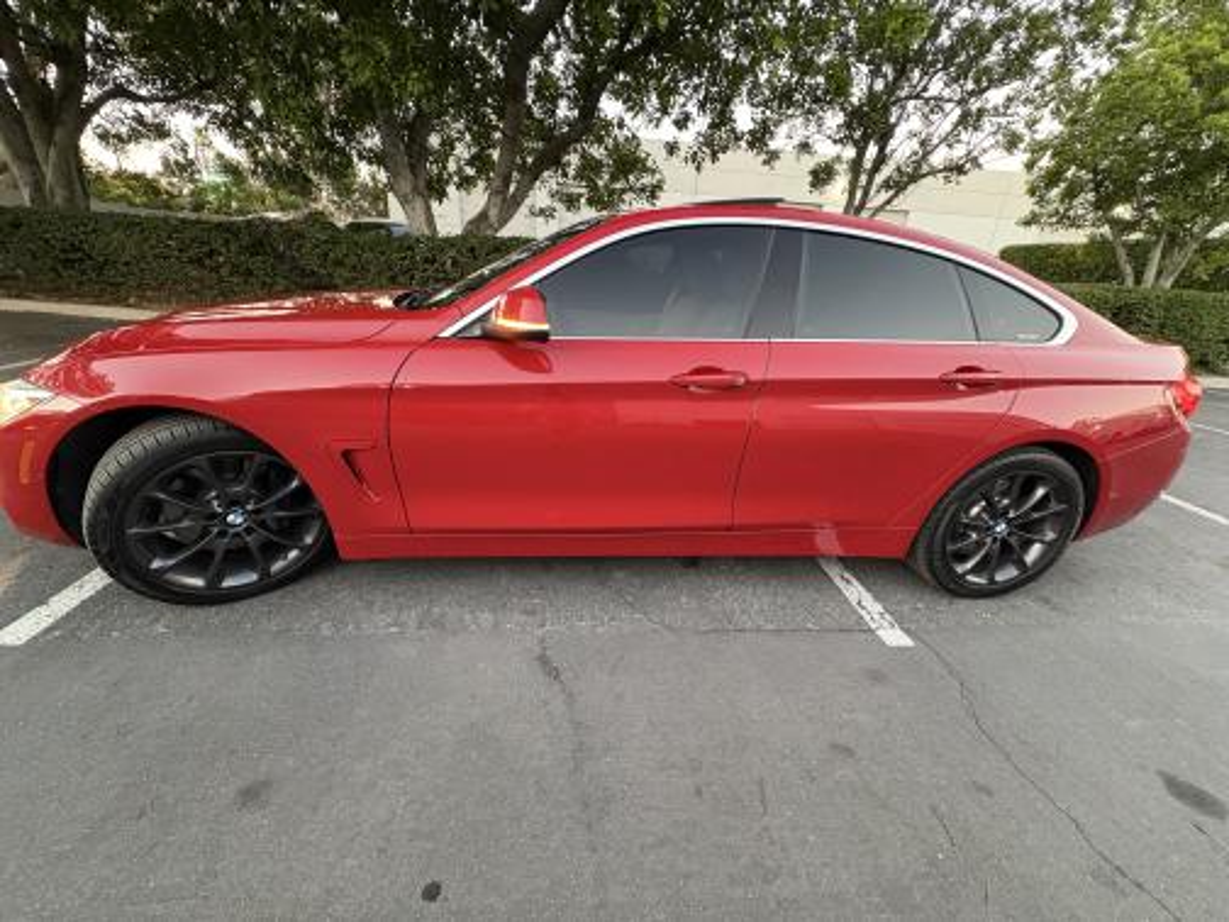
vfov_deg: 85.7
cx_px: 614
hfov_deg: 102.1
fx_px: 497
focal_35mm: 14
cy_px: 461
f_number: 2.2
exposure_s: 1/60
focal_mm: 2.22
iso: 800
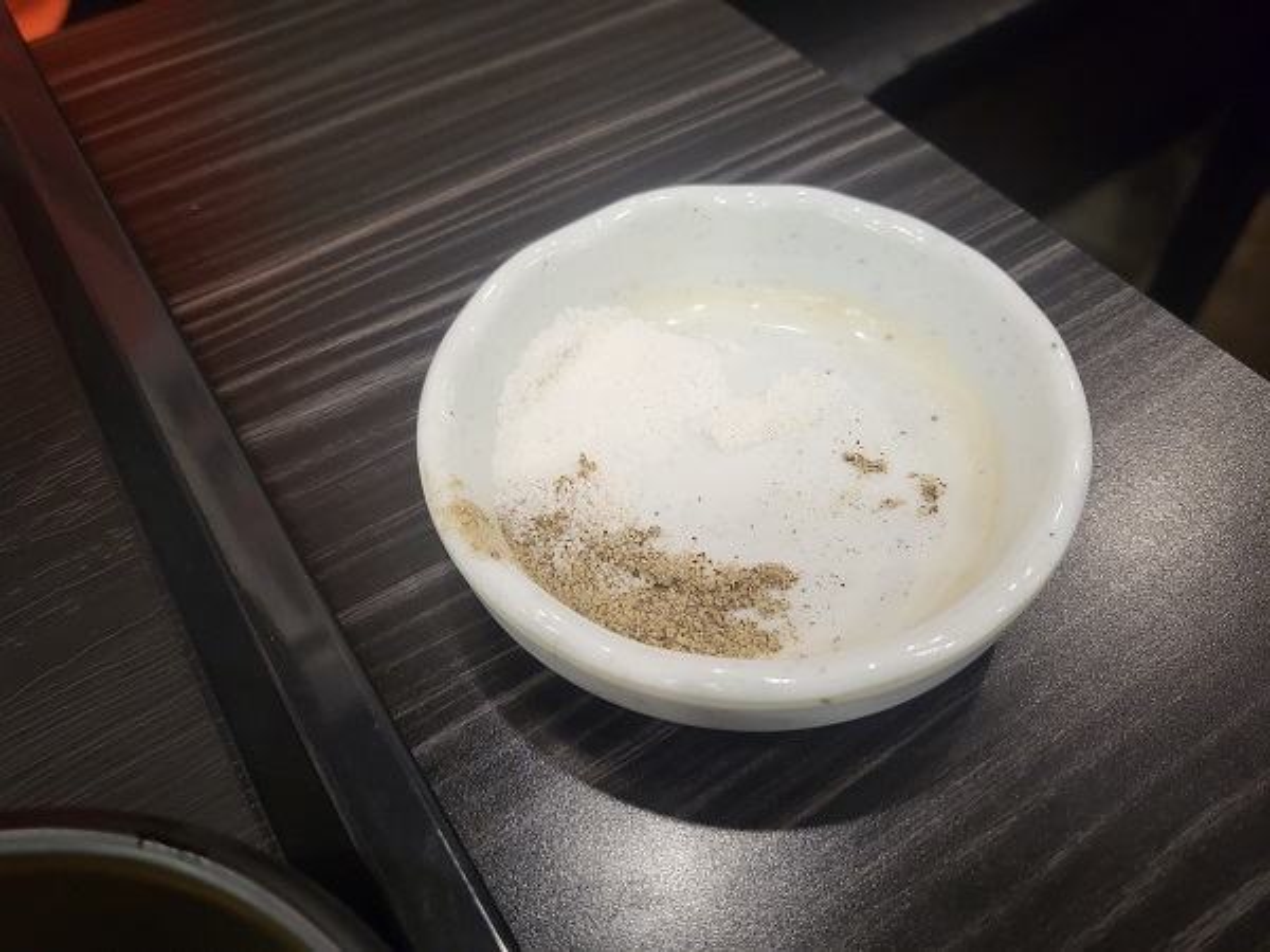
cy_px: 476
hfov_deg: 67.3
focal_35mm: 26
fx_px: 954
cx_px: 635
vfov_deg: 53.1
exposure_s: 1/120
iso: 320
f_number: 1.8
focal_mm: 4.25
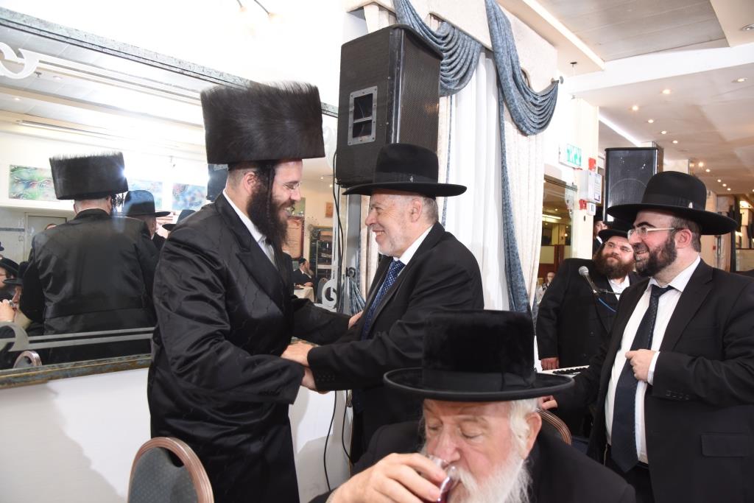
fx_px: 503
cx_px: 377
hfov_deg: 73.7
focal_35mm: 24
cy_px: 252
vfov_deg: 53.1
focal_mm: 24
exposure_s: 1/100
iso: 800
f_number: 6.3
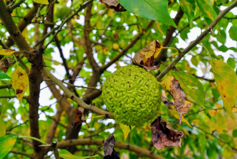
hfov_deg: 30.9
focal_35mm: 65
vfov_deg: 21.0
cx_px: 118
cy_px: 80
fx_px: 429
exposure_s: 1/100
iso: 200
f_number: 5.3
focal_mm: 24.4
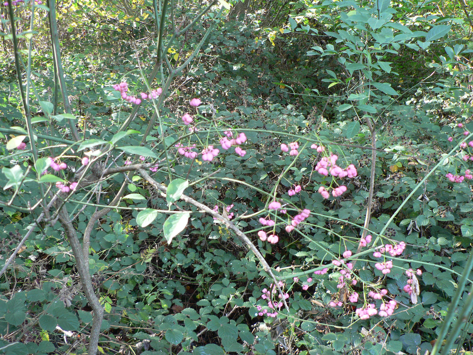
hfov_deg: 51.4
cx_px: 236
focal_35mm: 36
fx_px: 492
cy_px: 178
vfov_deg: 39.7
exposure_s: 1/30
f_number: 2.8
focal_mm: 6
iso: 150
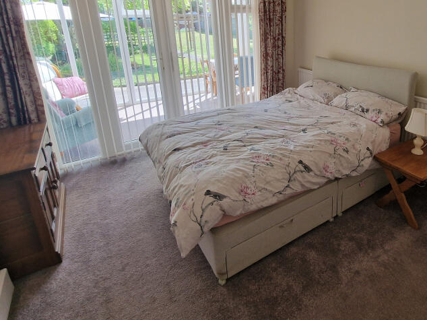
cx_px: 302
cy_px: 97
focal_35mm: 21
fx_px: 259
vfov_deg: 61.3
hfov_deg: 75.1
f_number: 2.2
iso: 80
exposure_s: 1/100
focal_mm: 2.2
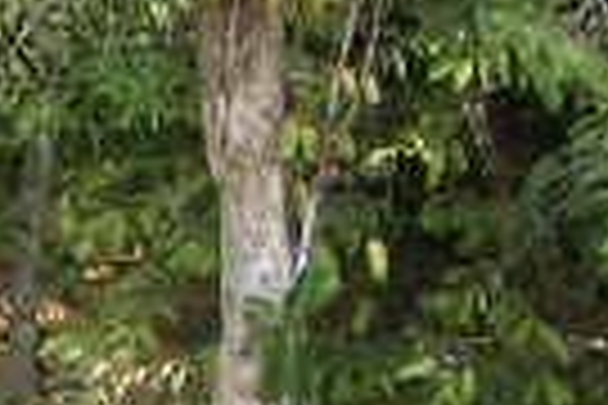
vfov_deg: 4.8
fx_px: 4678
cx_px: -874
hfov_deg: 7.0
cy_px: 1184
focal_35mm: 277
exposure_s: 1/200
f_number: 4.3
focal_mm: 5.8
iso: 50
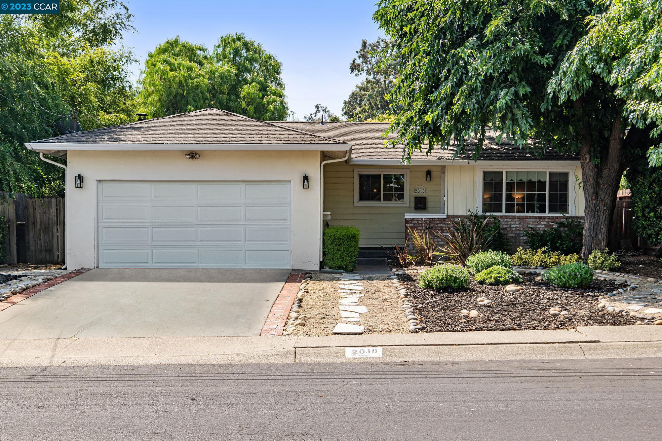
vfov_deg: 29.2
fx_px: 846
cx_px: 338
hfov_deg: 42.7
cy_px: 224
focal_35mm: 46
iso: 64
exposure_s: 1/125
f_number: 11
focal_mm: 45
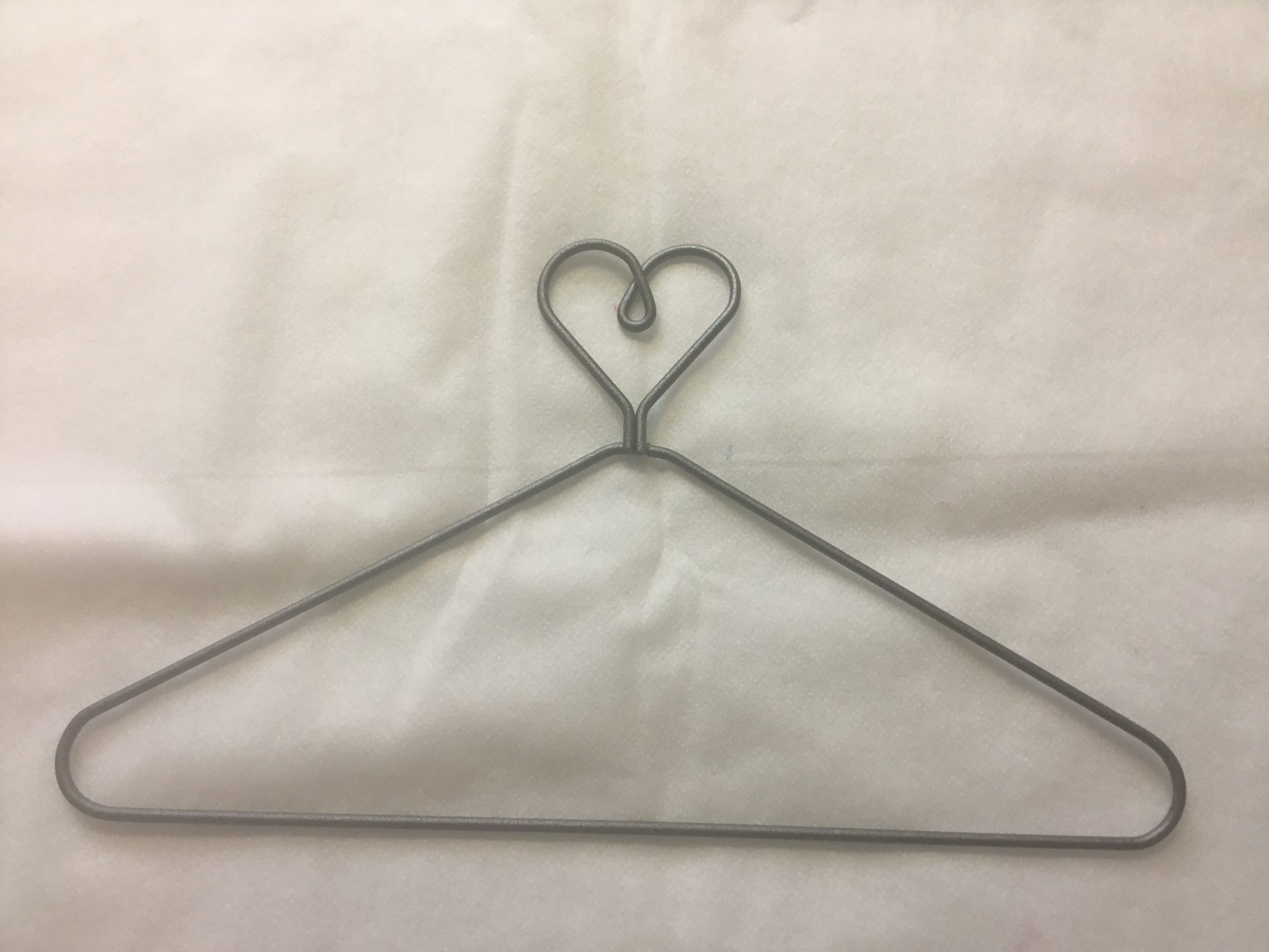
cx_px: 634
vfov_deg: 45.4
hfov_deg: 58.4
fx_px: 1136
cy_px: 476
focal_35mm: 31
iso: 32
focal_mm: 3.3
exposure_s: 1/50
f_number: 2.4
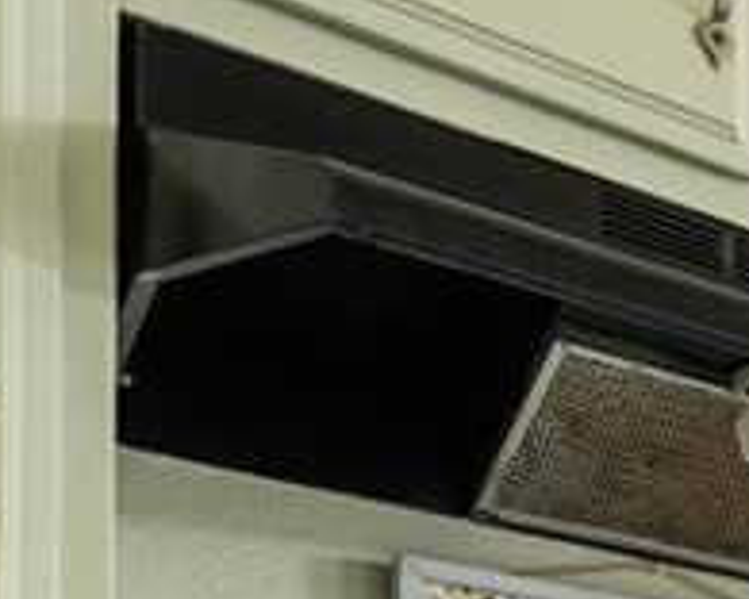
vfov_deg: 16.0
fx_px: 1640
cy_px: 1211
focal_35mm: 74
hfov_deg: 18.0
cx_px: 1483
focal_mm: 15
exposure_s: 30
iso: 100
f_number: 8
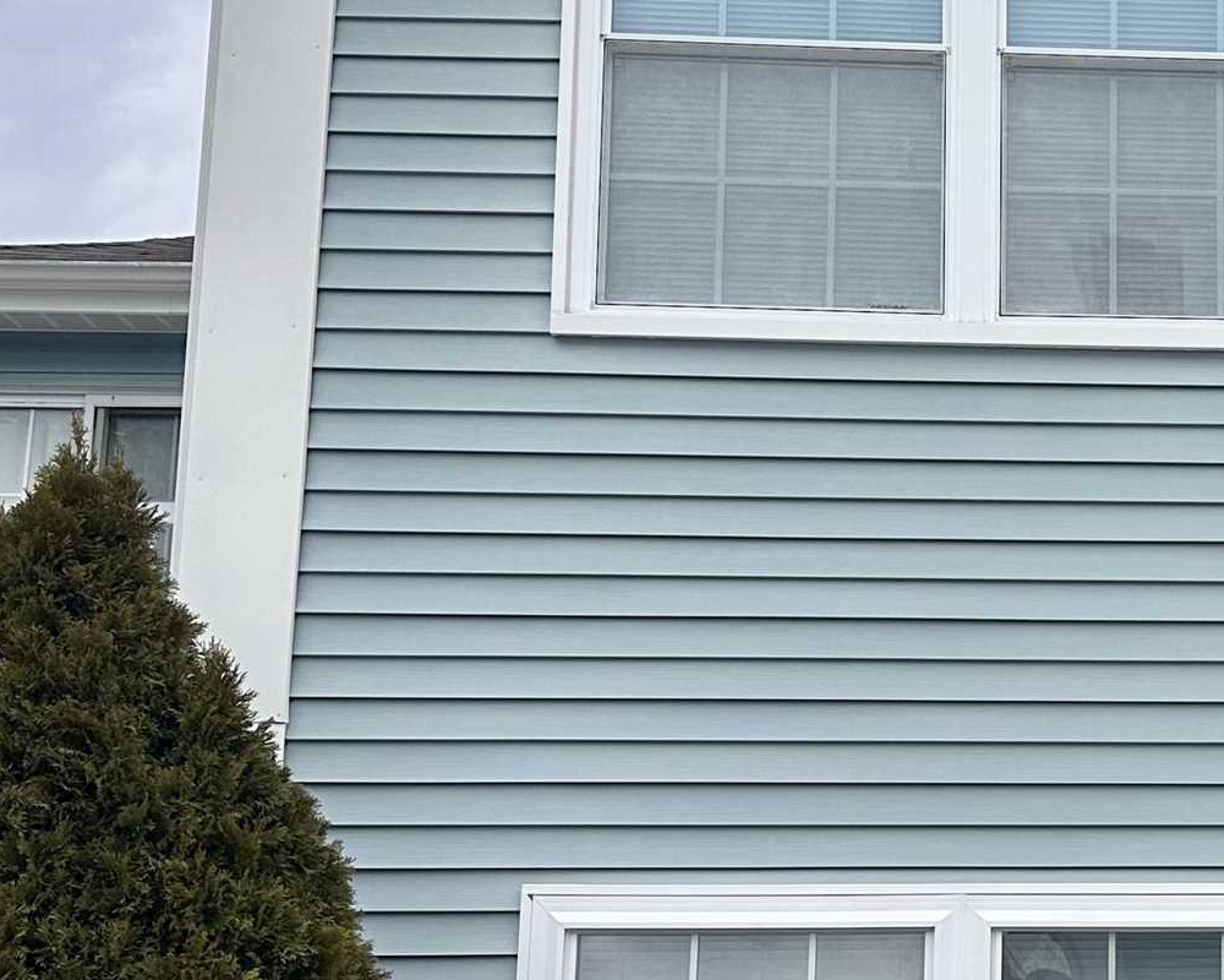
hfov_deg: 24.8
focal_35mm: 72
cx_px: 1297
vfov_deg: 21.0
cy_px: 764
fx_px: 2608
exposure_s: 1/971
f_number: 1.78
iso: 80
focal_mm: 6.86
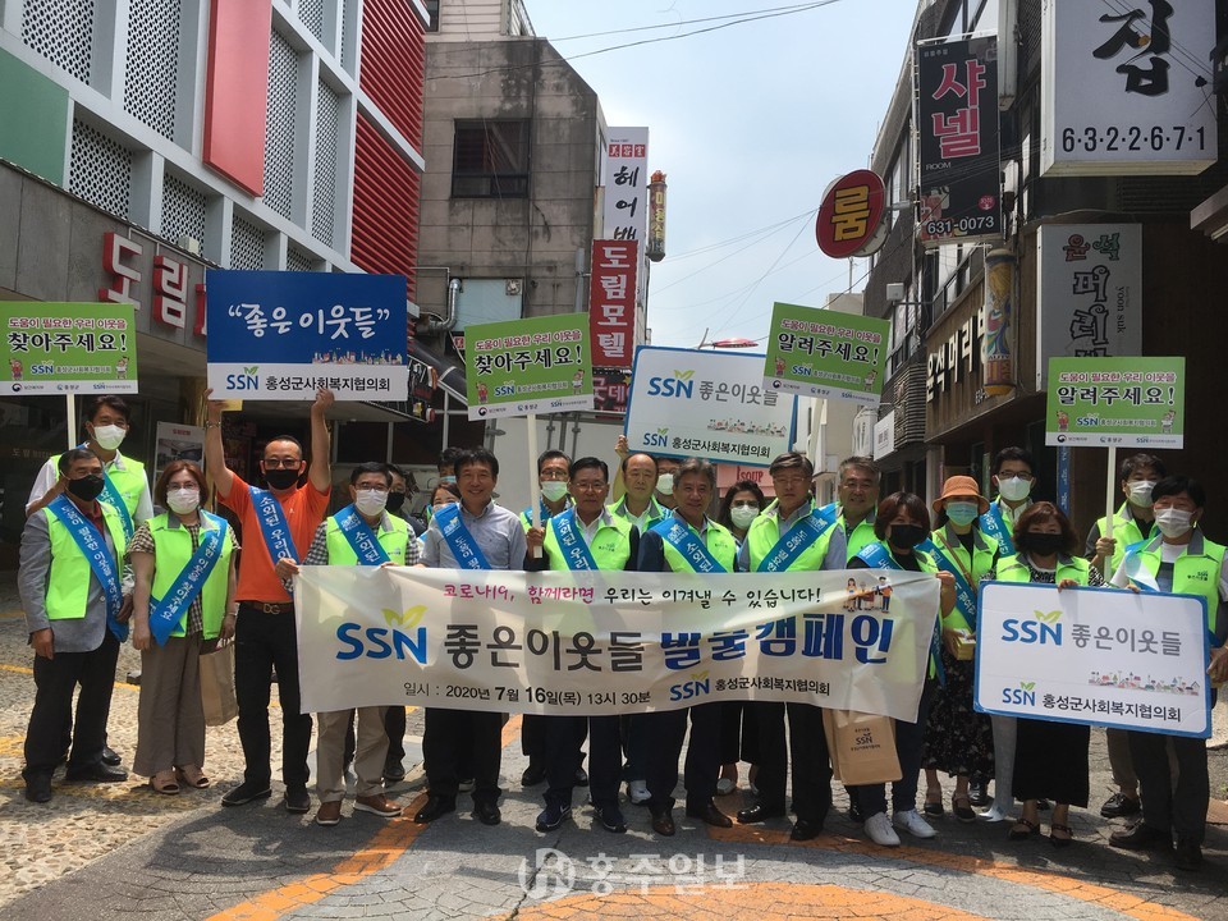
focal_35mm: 29
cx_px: 614
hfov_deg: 61.7
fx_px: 1029
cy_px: 460
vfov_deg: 48.2
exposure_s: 1/1183
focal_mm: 4.15
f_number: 2.2
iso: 25
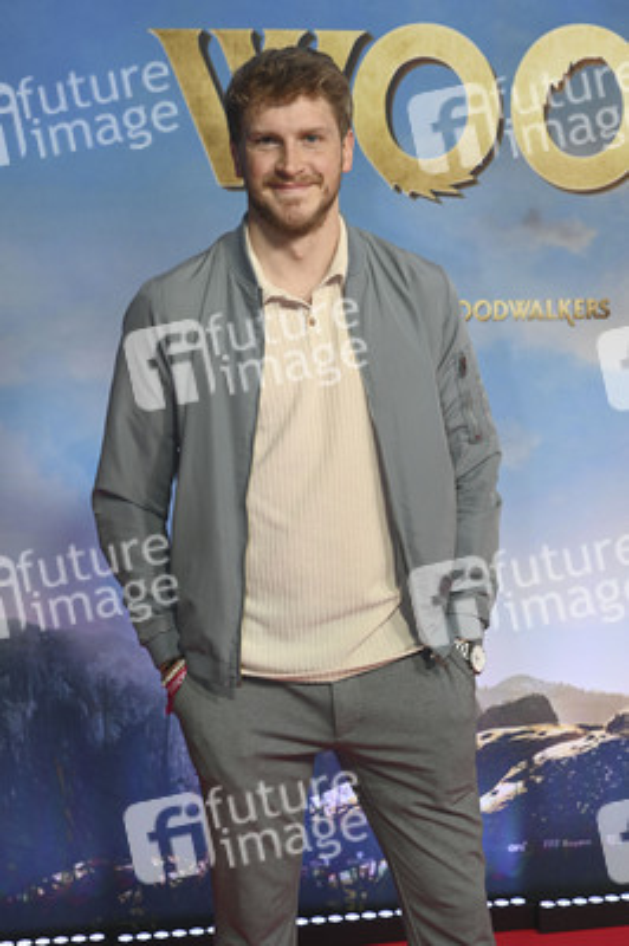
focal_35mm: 55
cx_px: 314
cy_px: 473
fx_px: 1444
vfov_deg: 36.3
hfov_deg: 24.6
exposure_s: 1/160
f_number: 5.6
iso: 800
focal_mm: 55
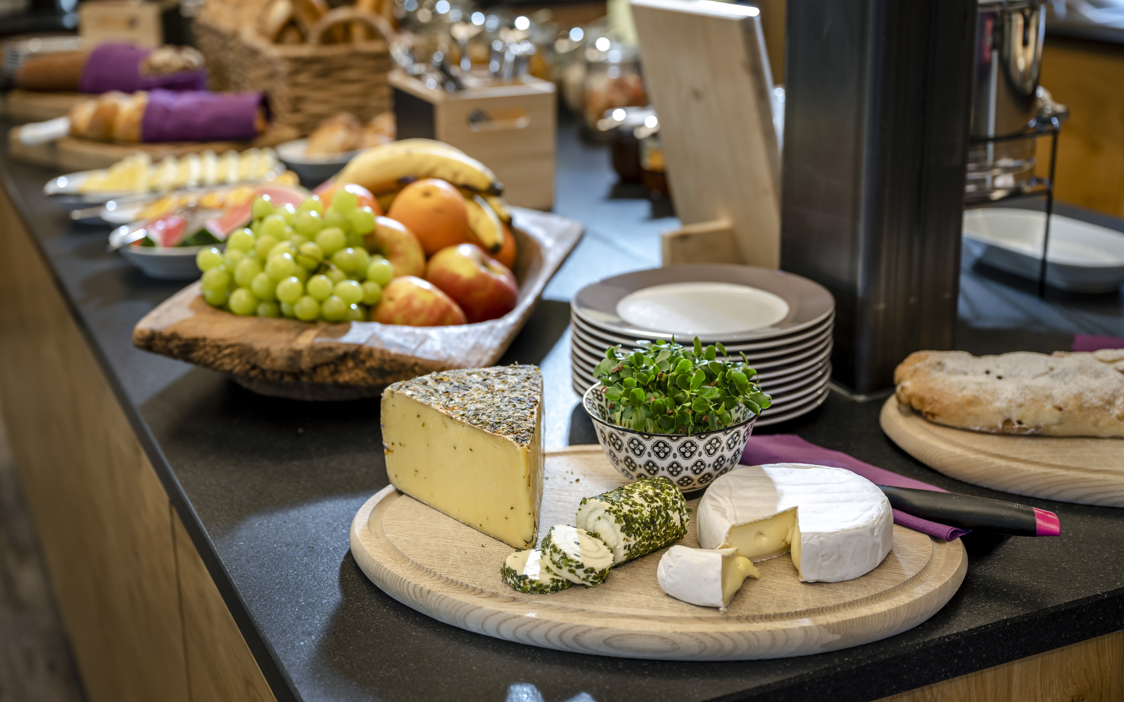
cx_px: 561
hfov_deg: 41.8
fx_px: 1470
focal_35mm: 48
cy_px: 335
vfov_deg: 26.9
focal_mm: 47
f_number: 3.5
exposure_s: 1/3
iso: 80
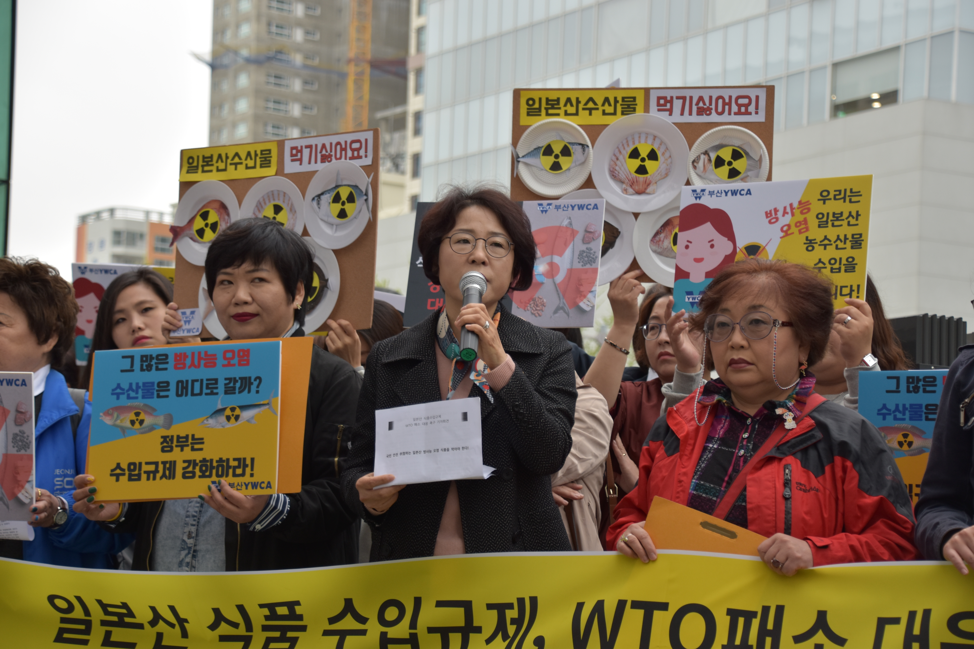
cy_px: 324
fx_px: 2354
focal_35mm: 87
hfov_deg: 23.4
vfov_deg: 15.7
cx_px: 487
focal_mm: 58
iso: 250
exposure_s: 1/200
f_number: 4.8
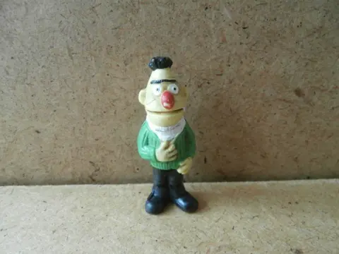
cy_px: 127
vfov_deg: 56.8
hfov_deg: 71.6
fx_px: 235
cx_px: 170
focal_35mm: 24
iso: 200
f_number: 3
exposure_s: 1/20
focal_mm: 4.2
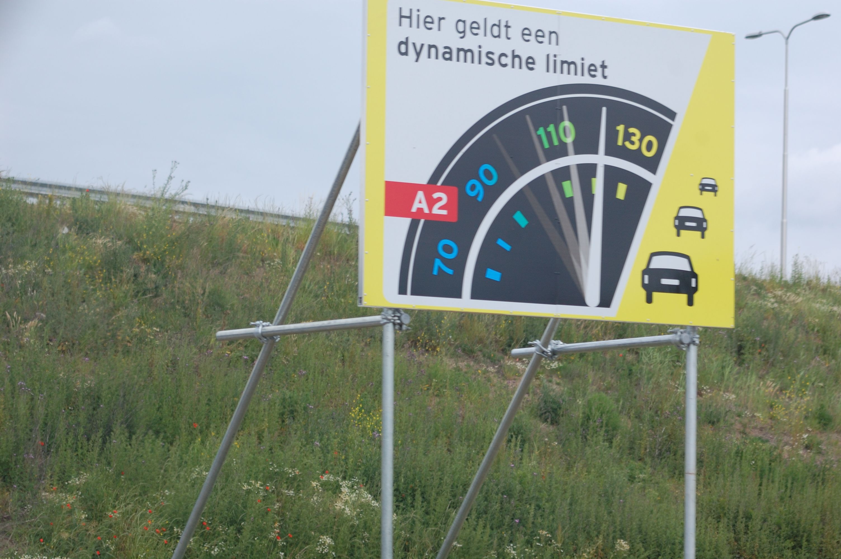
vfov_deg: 13.0
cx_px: 420
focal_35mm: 105
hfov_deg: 19.5
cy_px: 280
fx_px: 2451
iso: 200
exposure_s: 1/640
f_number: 6.3
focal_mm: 70
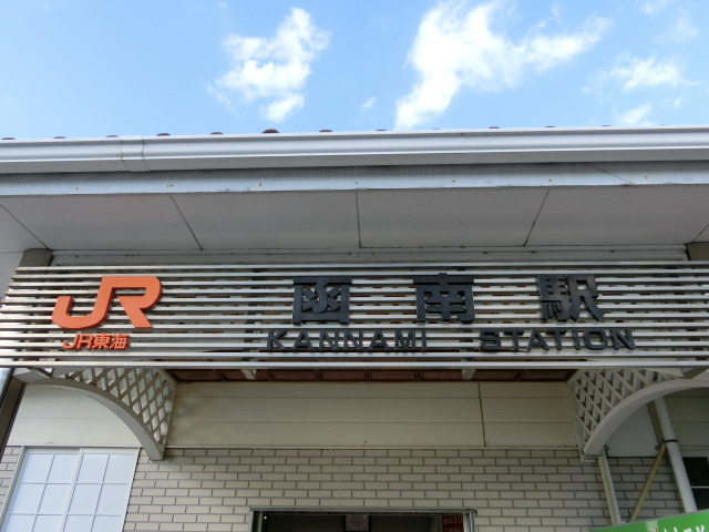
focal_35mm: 25
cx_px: 354
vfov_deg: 54.9
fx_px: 512
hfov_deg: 69.4
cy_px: 266
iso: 80
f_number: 3.5
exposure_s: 1/200
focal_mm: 4.5
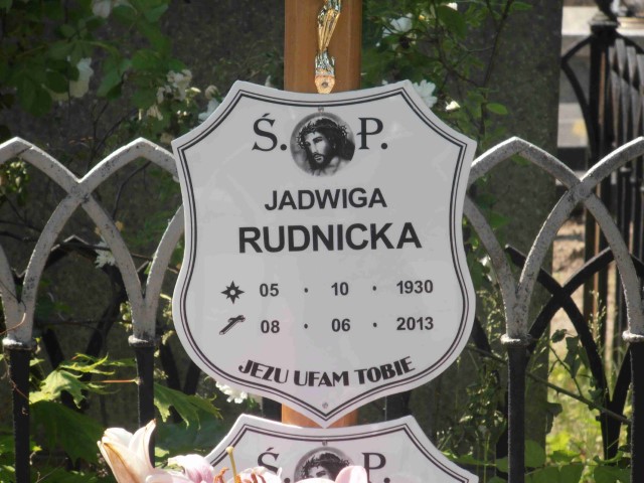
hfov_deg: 8.2
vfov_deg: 6.2
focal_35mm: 240
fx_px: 4465
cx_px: 322
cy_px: 242
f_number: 5.7
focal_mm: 42.54
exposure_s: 1/200
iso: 80
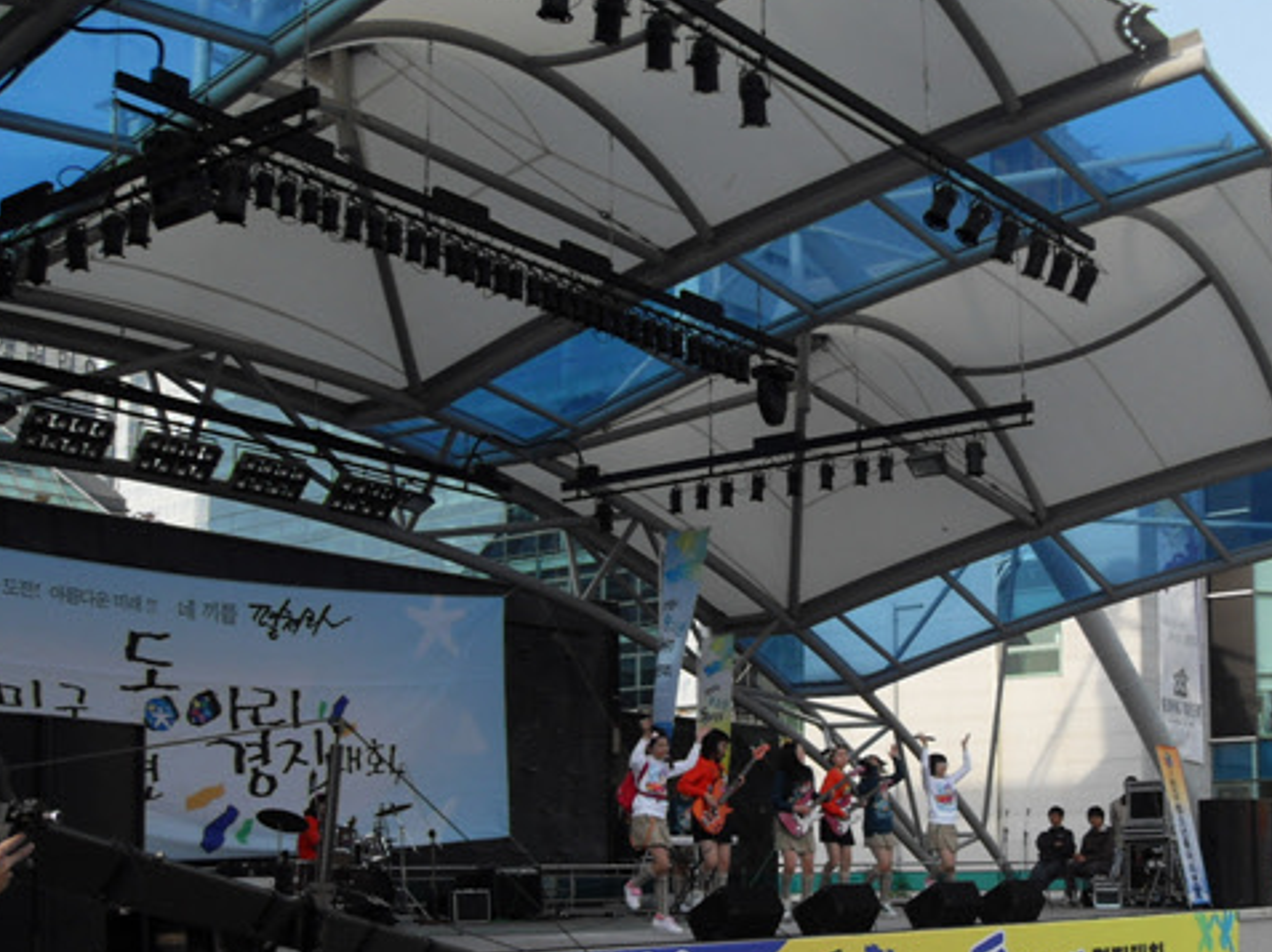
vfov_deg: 30.1
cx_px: 941
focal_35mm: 47
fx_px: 1726
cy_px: 760
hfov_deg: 39.5
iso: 80
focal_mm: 6
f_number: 7.1
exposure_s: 1/90
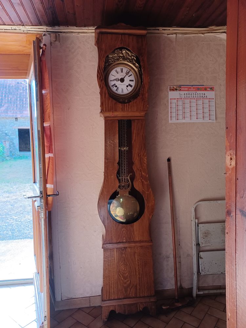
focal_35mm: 25
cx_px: 123
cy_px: 164
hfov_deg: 54.9
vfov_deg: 69.4
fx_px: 237
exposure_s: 1/50
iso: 250
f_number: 1.8
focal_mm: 4.6
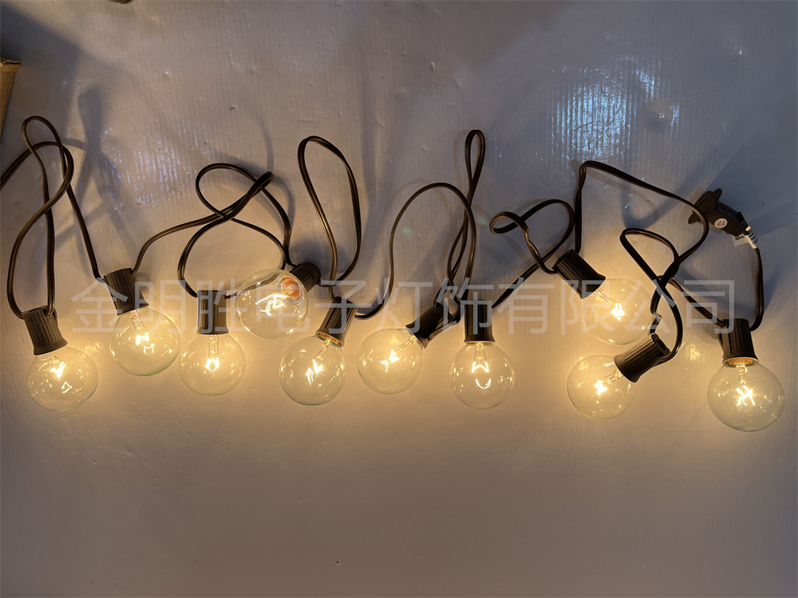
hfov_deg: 67.3
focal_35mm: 26
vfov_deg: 53.1
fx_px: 599
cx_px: 399
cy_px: 299
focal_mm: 5.1
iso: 50
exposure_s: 1/100
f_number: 1.6
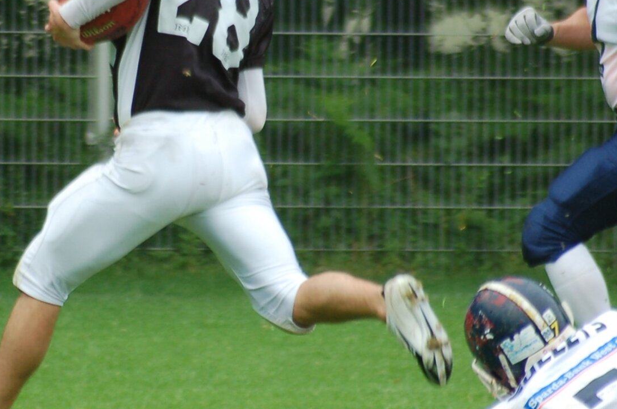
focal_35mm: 906
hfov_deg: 2.3
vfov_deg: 1.5
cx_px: 243
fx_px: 15496
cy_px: 133
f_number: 5.6
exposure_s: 1/500
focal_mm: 300
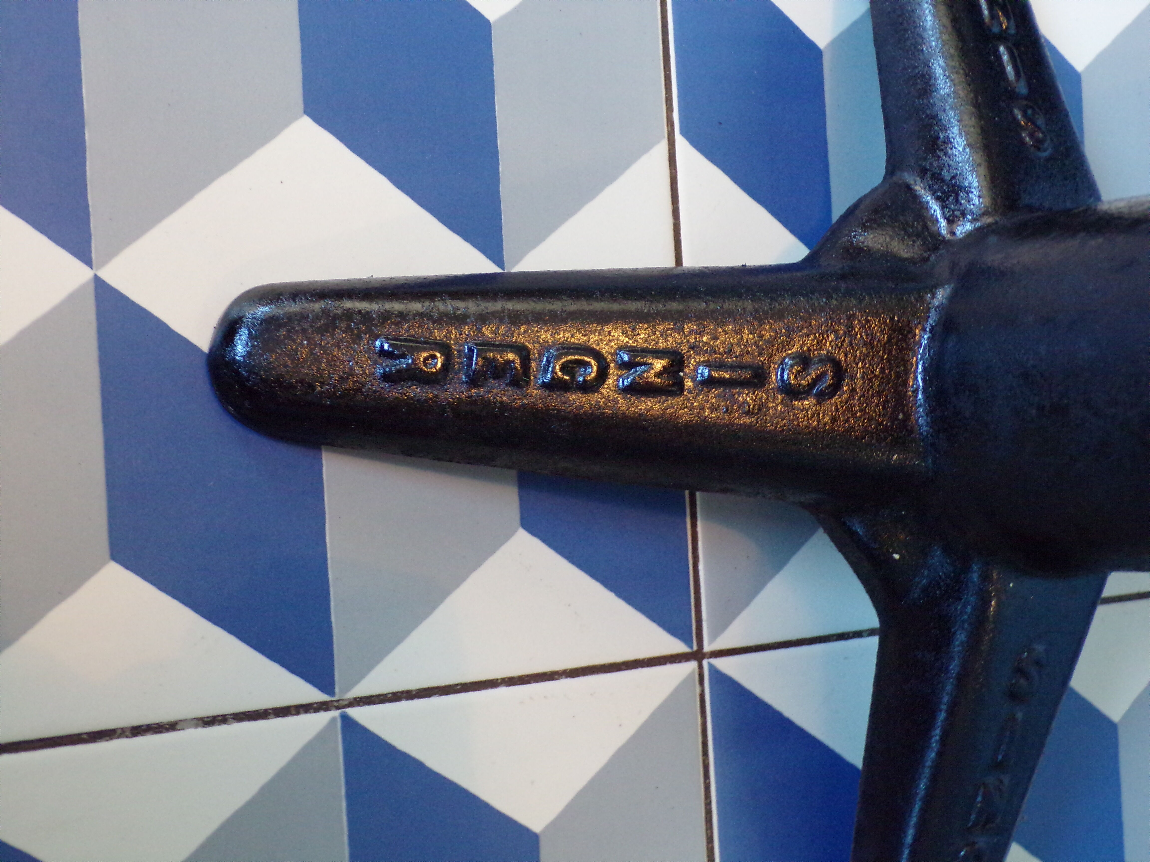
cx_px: 575
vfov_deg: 34.3
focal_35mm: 42
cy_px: 431
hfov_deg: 44.8
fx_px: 1395
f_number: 3.4
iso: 518
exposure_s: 1/17
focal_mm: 7.6
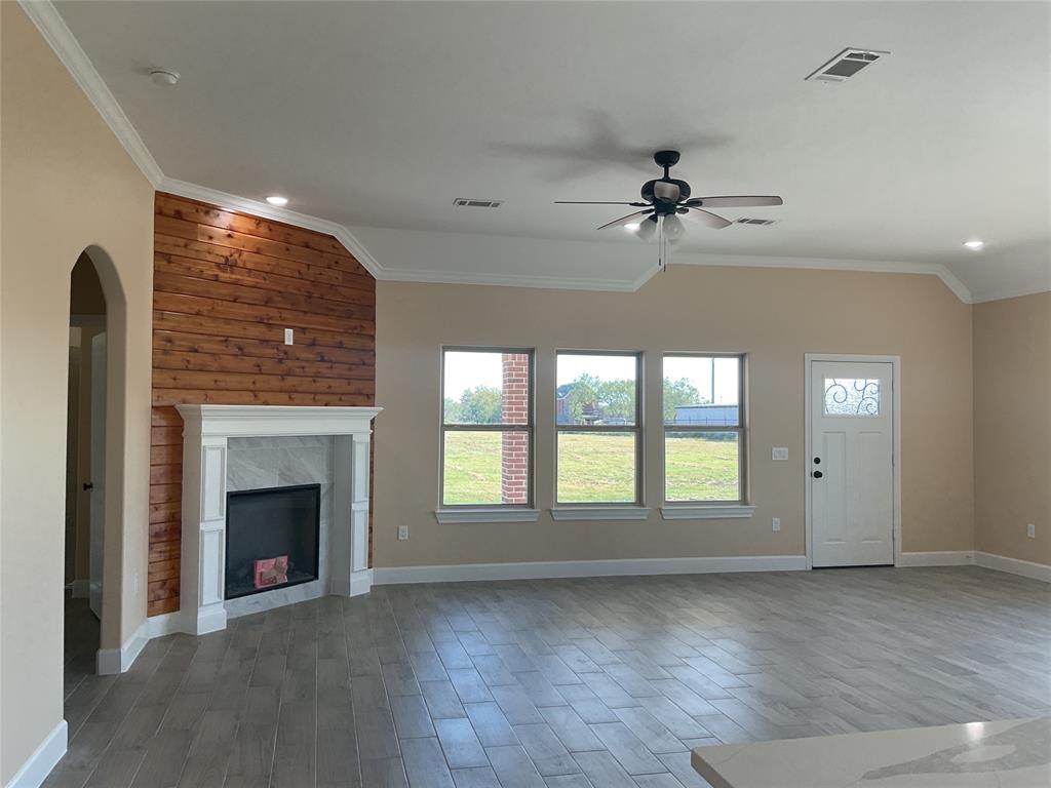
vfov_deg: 48.2
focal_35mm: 29
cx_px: 526
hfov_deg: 61.7
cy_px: 394
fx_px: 880
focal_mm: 3
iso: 20
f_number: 1.8
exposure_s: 1/100
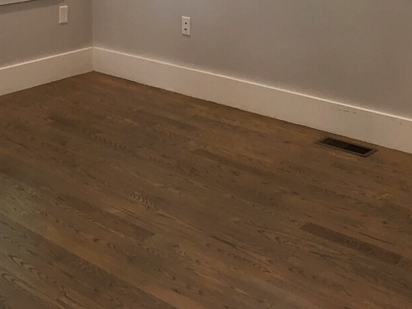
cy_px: -23
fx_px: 1106
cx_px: 110
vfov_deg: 15.5
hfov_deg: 20.9
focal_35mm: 93
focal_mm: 3.99
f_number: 1.8
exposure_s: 1/30
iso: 40
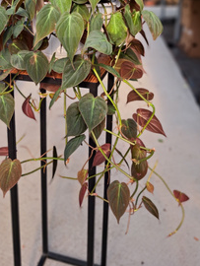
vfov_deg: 44.6
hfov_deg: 35.7
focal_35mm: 40
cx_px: 69
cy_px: 55
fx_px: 308
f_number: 1.8
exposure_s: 1/180
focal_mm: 5.23
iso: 50
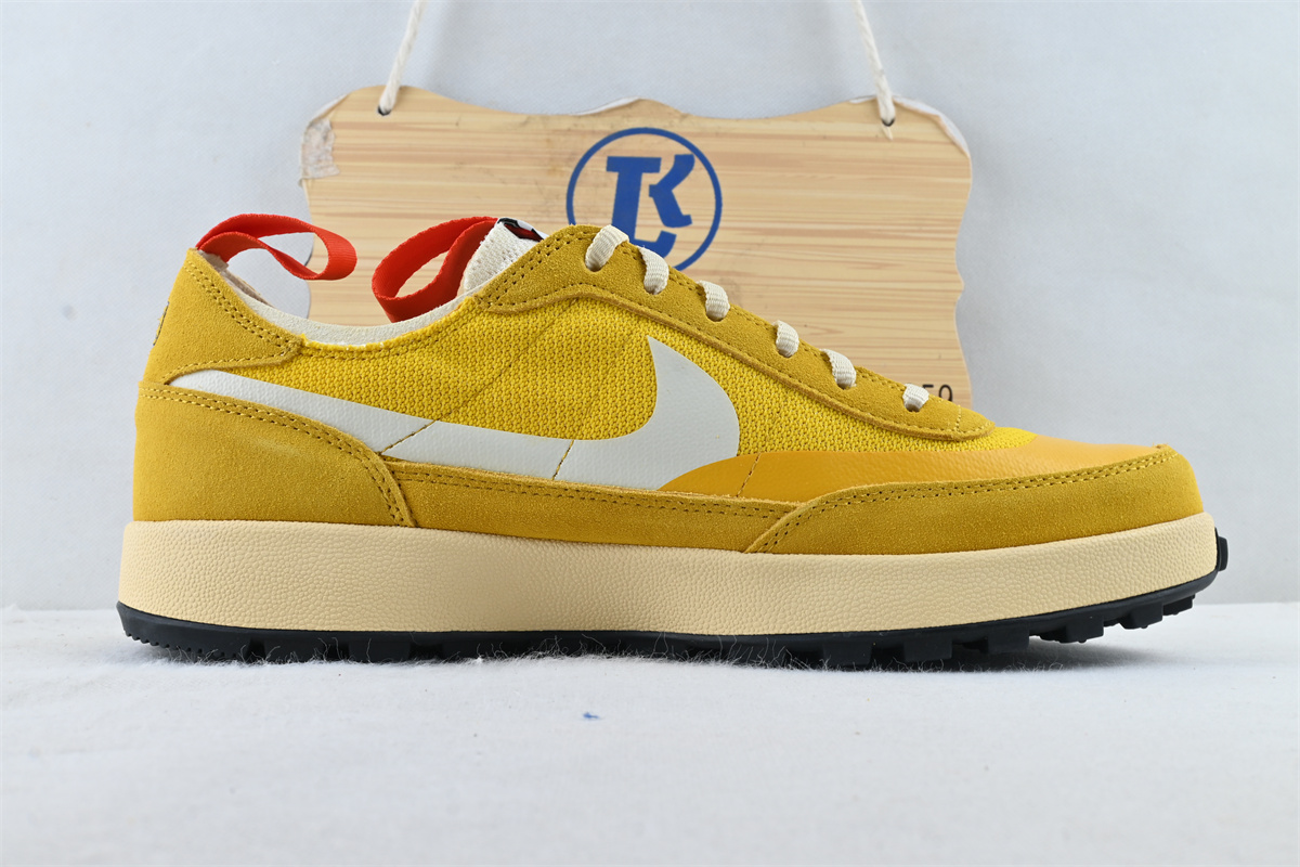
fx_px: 1408
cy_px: 434
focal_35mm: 39
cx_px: 650
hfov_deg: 49.6
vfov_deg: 34.2
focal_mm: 26
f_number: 10
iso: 100
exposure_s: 1/13
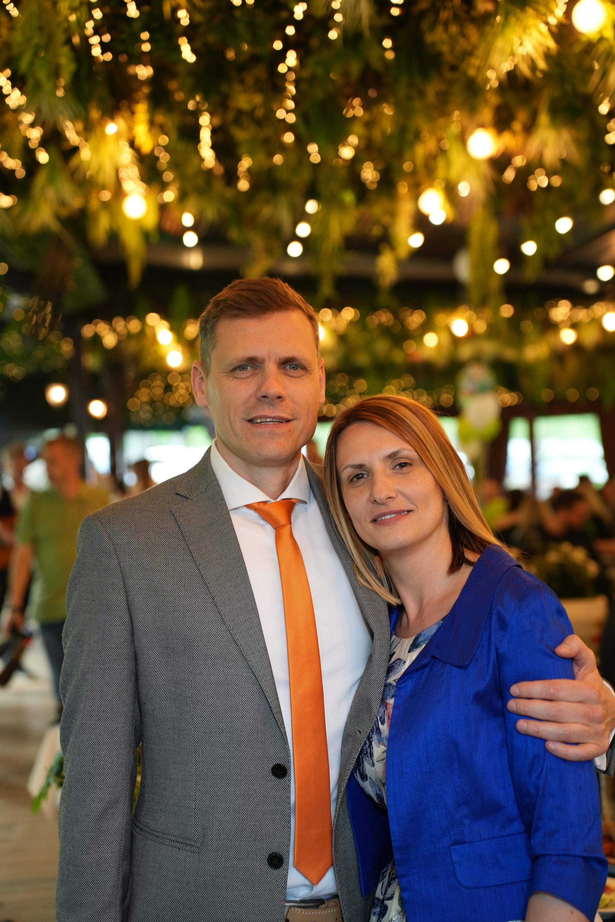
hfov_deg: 22.6
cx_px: 308
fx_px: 1537
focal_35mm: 60
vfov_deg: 33.4
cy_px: 461
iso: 1000
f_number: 2.8
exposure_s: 1/60
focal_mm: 60
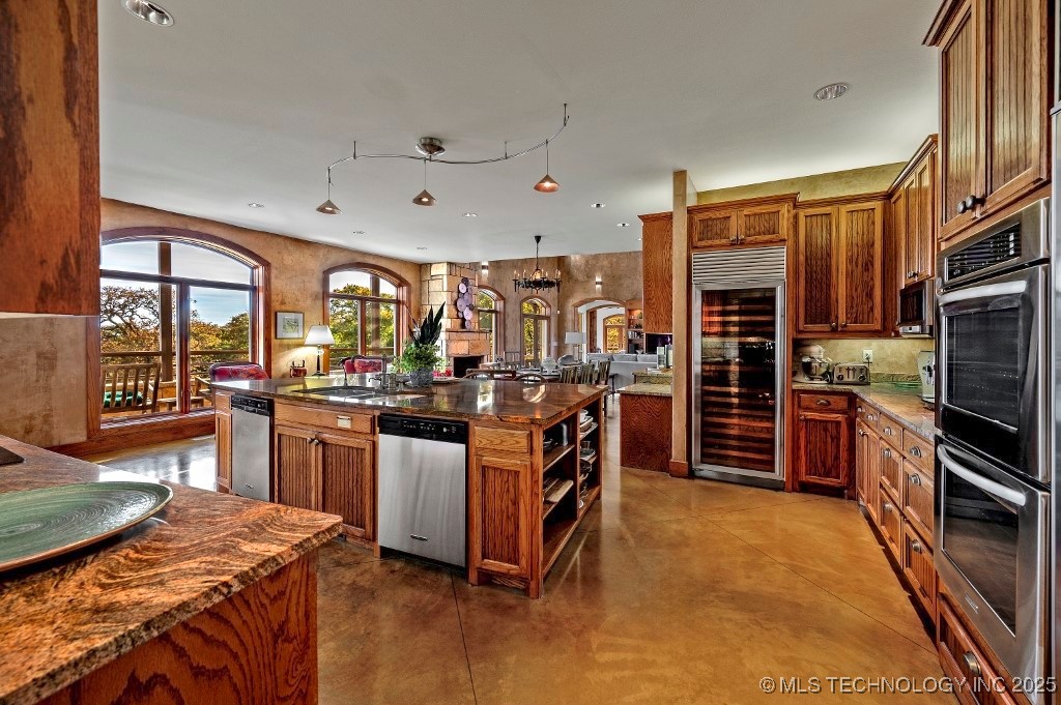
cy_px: 352
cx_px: 530
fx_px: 412
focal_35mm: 14
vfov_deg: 81.1
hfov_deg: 104.3
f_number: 8
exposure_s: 1/5
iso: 100
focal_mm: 14
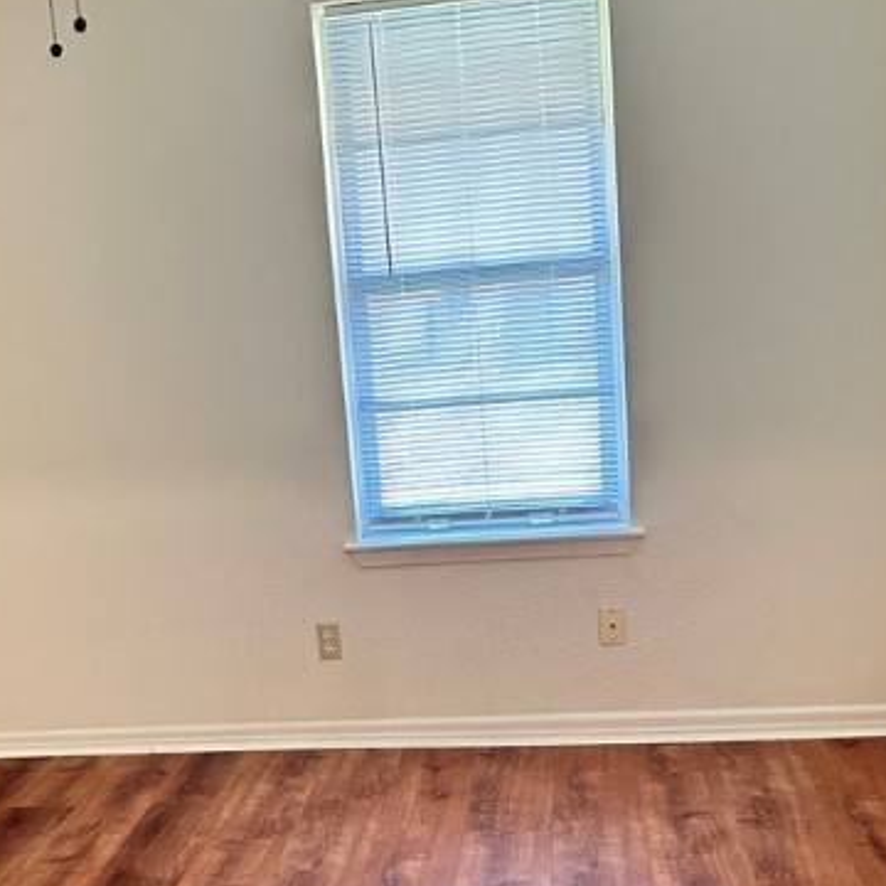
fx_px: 1419
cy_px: 559
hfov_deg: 34.5
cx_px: 322
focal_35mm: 49
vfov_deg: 34.5
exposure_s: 1/40
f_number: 1.5
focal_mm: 5.7
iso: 640
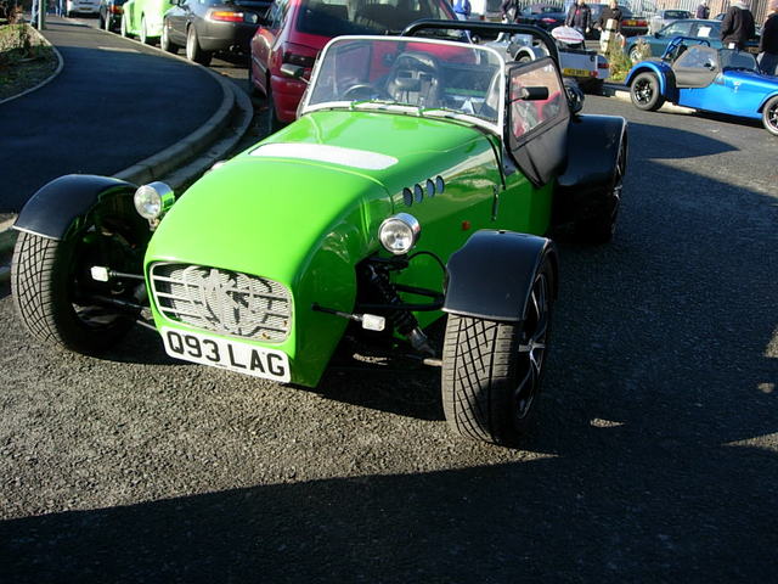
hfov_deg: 49.0
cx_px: 389
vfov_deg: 37.7
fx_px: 854
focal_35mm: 38
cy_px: 292
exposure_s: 1/542
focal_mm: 7.8
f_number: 2.8
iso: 64
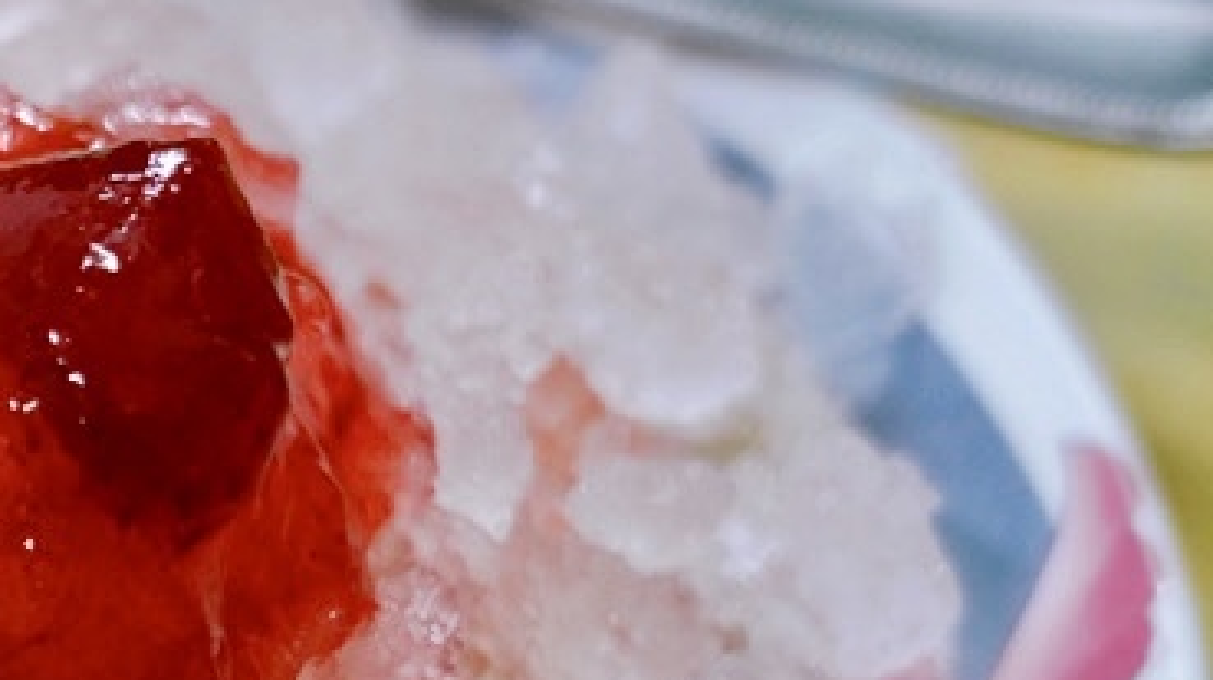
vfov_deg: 9.2
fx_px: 4211
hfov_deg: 15.6
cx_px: -342
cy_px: 747
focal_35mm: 131
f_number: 4
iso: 800
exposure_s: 1/50
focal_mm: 45
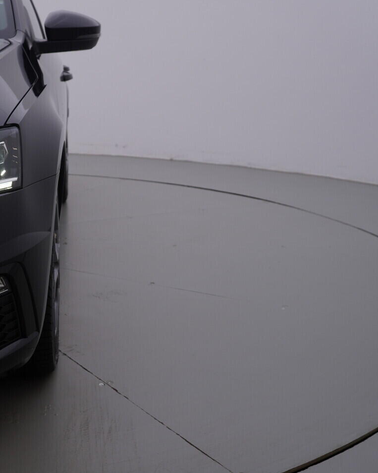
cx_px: 71
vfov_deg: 36.7
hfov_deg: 29.0
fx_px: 713
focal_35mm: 51
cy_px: 237
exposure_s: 1/125
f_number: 5
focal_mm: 24
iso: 125
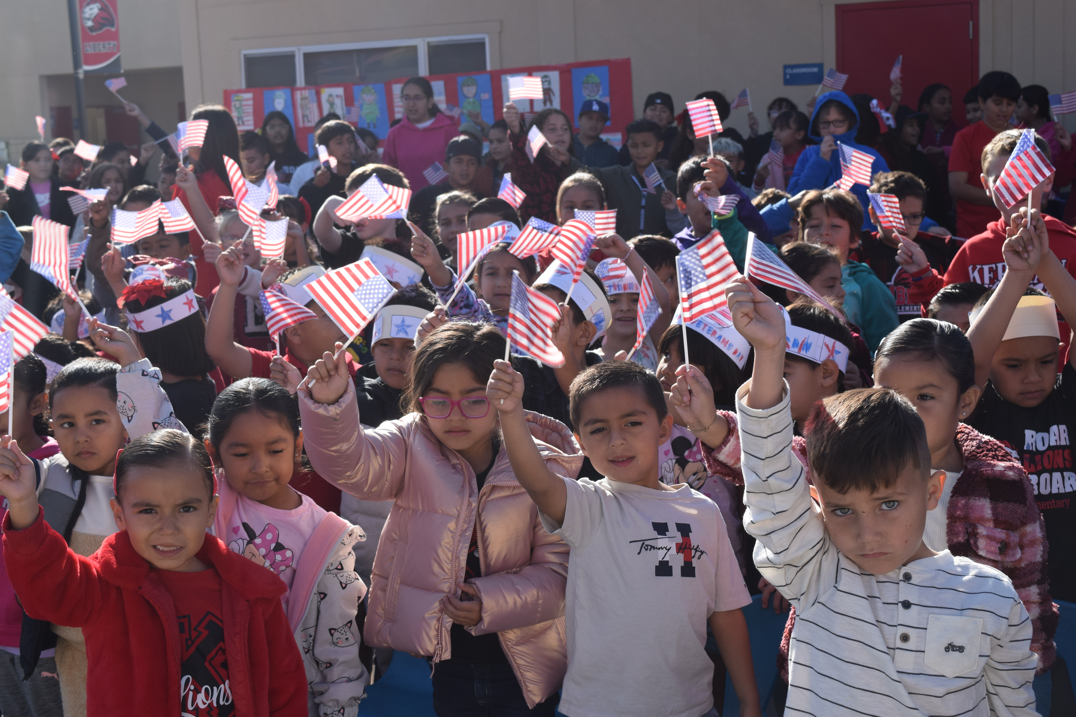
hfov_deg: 37.9
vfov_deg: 25.8
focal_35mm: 52
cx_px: 538
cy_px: 358
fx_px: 1569
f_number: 9
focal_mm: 35
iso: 200
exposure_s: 1/320
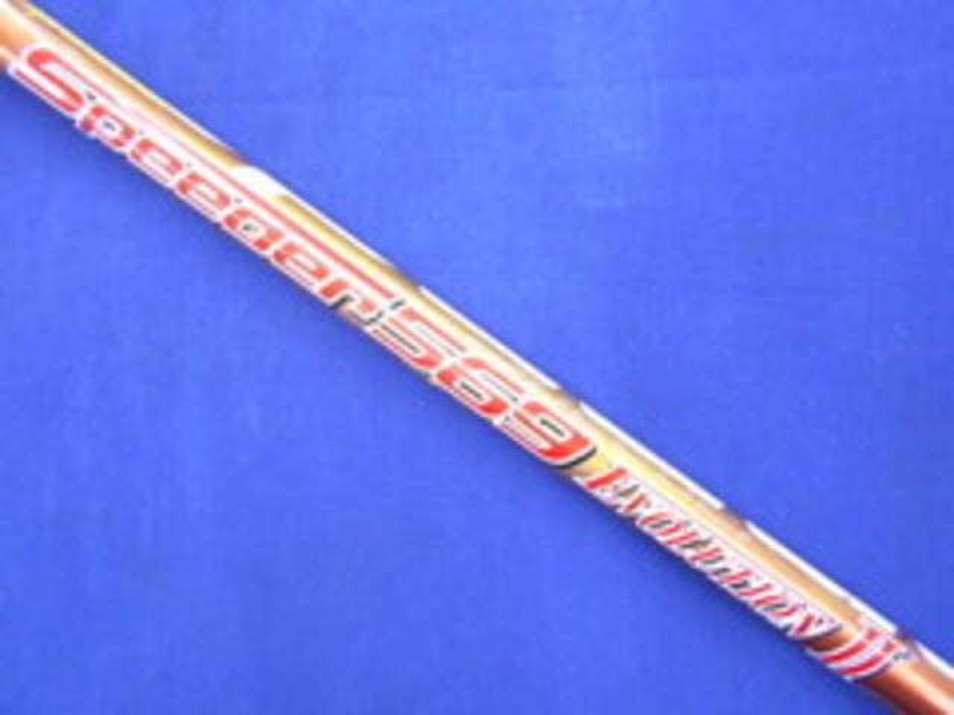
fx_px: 717
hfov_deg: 67.3
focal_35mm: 26
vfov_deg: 53.1
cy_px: 358
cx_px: 477
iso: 400
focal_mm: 4.6
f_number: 3.2
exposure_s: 1/15
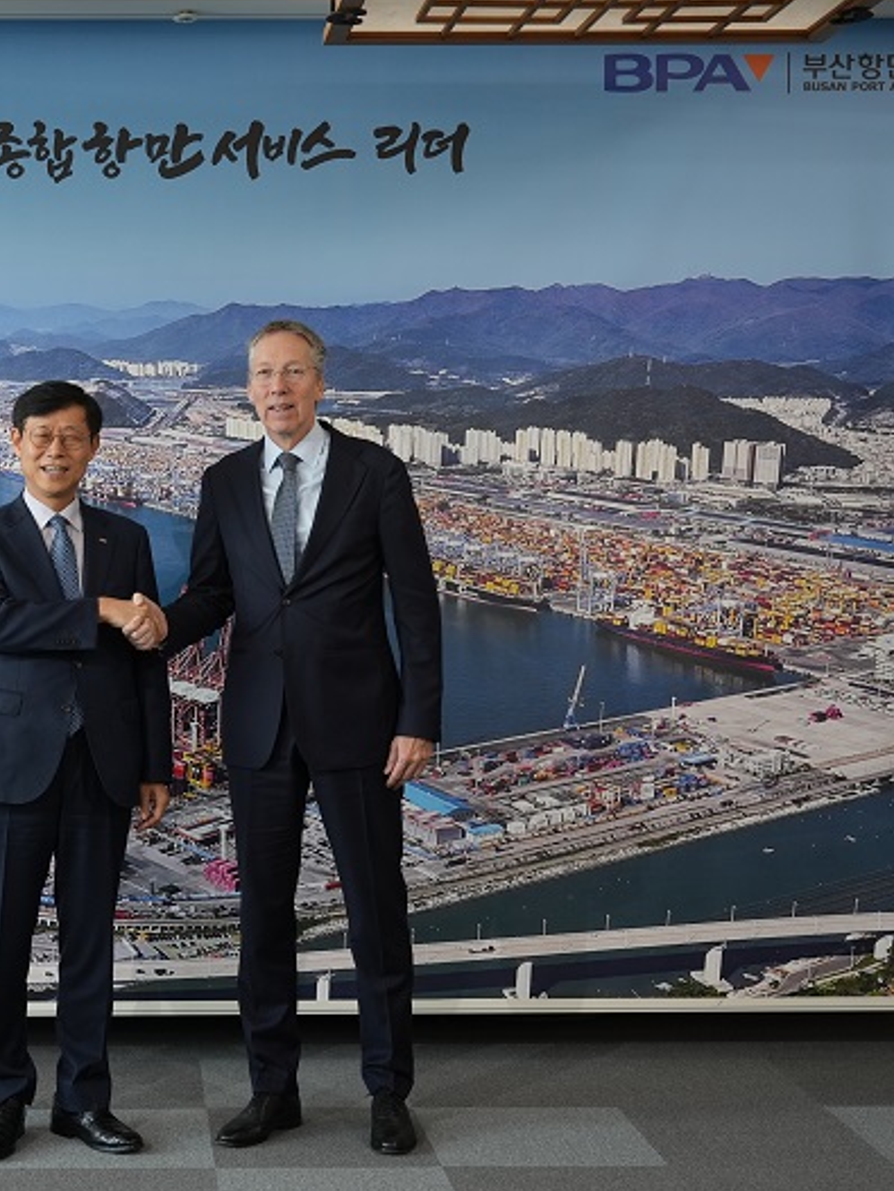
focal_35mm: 57
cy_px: 594
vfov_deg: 33.8
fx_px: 1961
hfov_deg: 25.1
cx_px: 143
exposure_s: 1/40
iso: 400
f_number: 4
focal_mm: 39
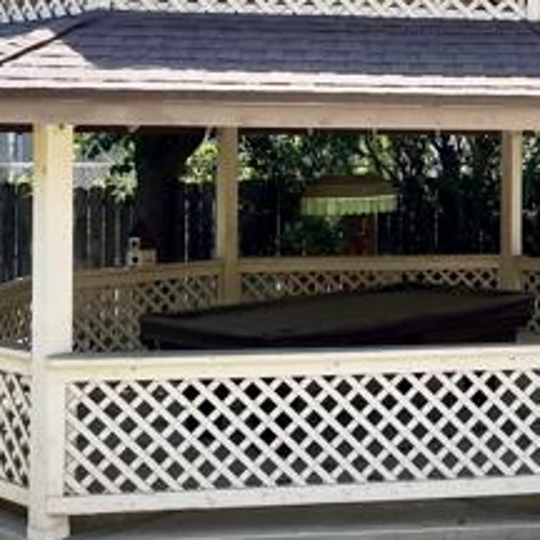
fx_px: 1200
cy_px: 95
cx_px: 562
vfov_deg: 24.9
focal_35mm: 68
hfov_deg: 24.0
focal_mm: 5.1
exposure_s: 1/653
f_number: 1.6
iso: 50
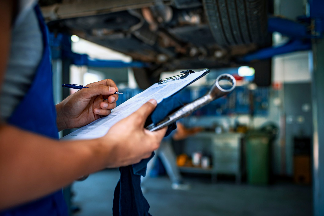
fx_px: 315
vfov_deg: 37.9
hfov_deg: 54.4
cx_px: 162
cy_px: 108
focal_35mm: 35
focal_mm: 35
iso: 200
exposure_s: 1/200
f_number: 2
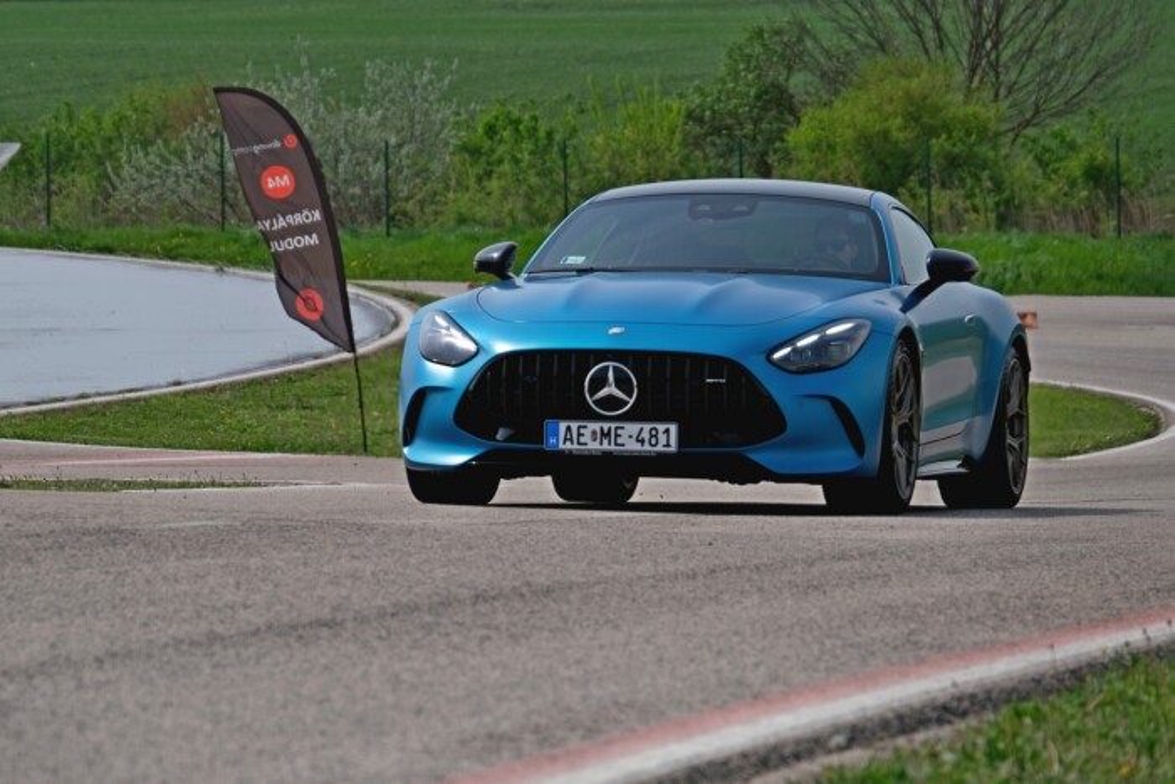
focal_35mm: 203
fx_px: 6627
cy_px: 392
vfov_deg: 6.8
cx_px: 588
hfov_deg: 10.1
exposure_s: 1/1100
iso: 200
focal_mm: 135
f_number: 5.6
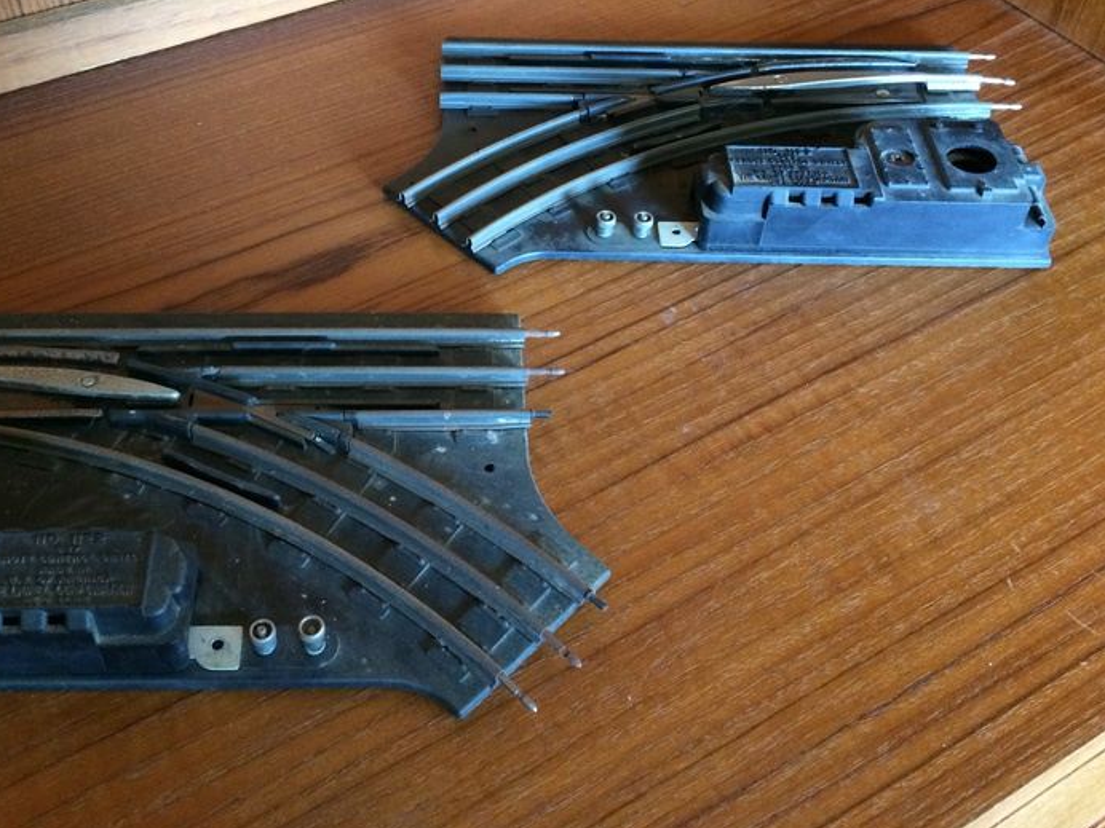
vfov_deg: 36.6
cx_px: 446
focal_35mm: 39
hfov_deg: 47.6
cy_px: 304
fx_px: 1245
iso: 320
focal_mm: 4.12
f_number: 2.2
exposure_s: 1/20
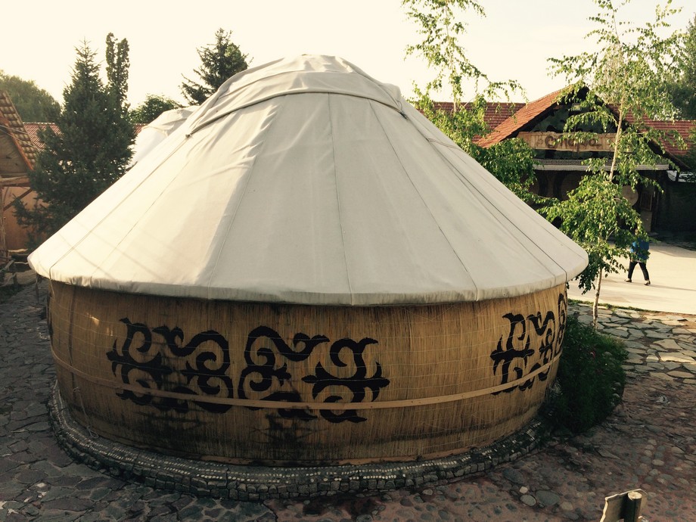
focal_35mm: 29
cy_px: 261
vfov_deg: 48.2
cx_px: 348
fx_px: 583
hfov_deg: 61.7
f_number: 2.2
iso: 32
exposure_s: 1/954
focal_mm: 4.15
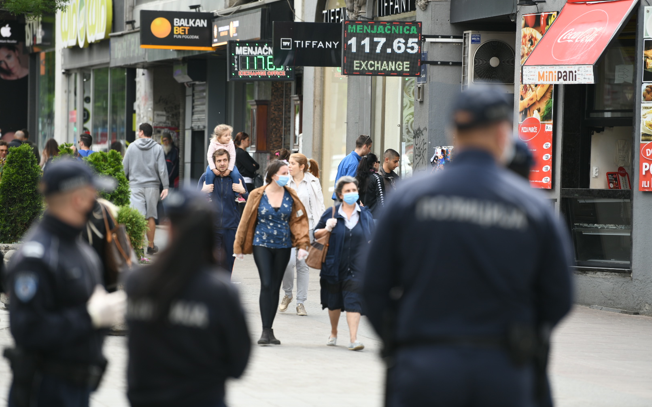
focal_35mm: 205
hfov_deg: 10.2
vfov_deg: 6.4
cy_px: 200
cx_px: 326
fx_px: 3643
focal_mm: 200
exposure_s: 1/250
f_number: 3.5
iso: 200
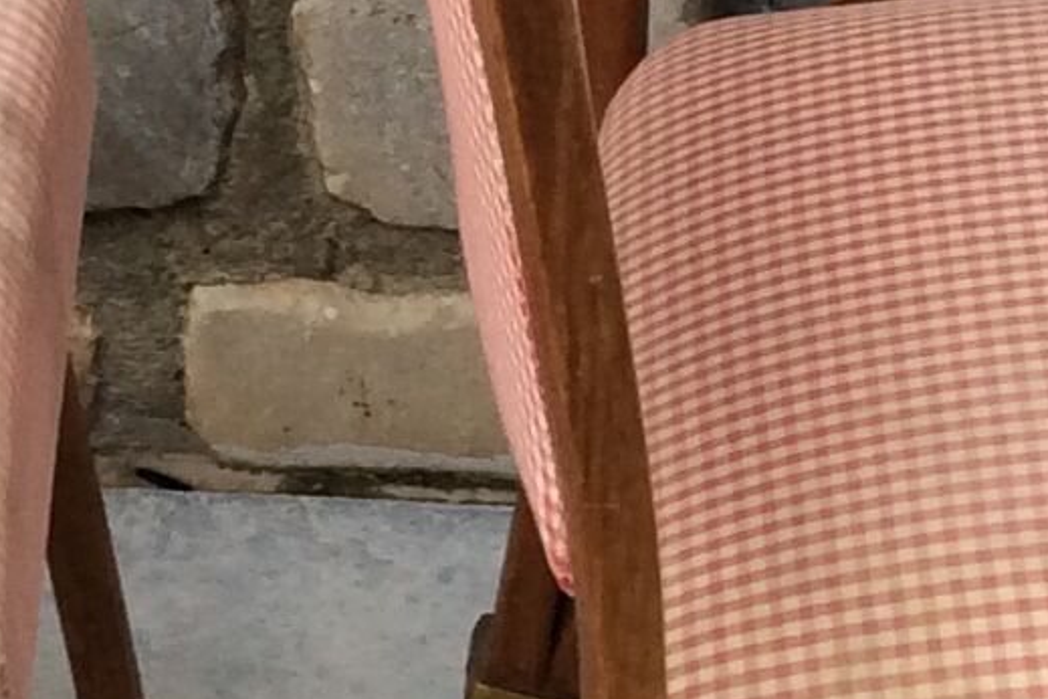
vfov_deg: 8.3
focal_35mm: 166
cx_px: 184
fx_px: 4832
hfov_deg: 12.3
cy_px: 257
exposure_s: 1/50
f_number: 2.4
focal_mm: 3.3
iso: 40
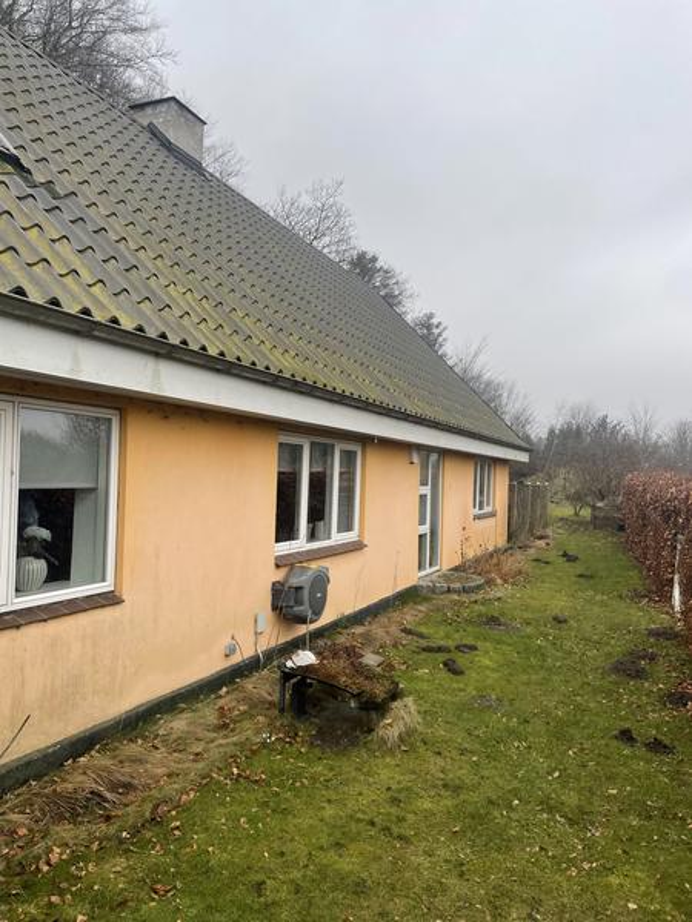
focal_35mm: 26
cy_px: 461
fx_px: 693
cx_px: 346
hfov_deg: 53.1
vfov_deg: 67.3
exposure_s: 1/378
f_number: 1.6
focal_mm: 4.2
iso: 32
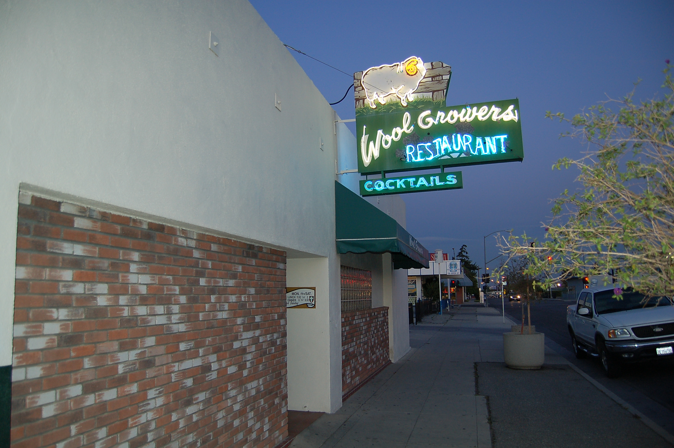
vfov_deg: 47.8
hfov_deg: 67.4
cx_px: 337
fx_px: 505
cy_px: 224
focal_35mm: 27
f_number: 3.5
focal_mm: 18
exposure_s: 1/60
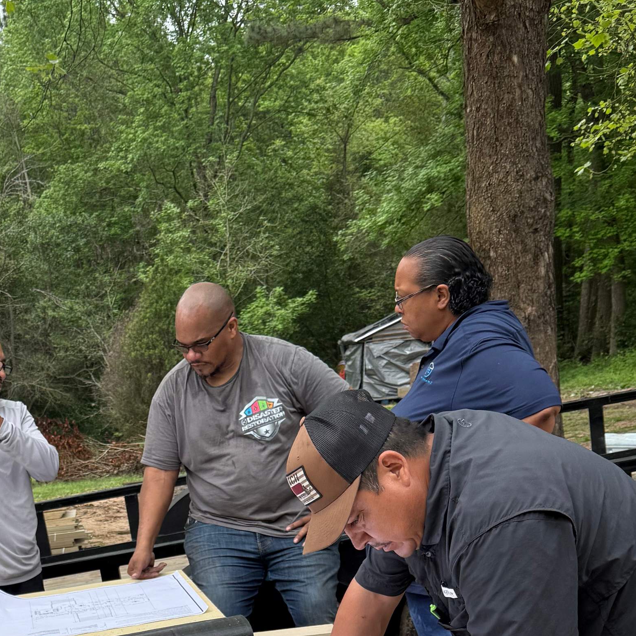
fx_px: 1143
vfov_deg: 28.5
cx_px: 126
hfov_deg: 30.3
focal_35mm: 55
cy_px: 685
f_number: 1.78
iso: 80
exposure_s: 1/765
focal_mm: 6.76
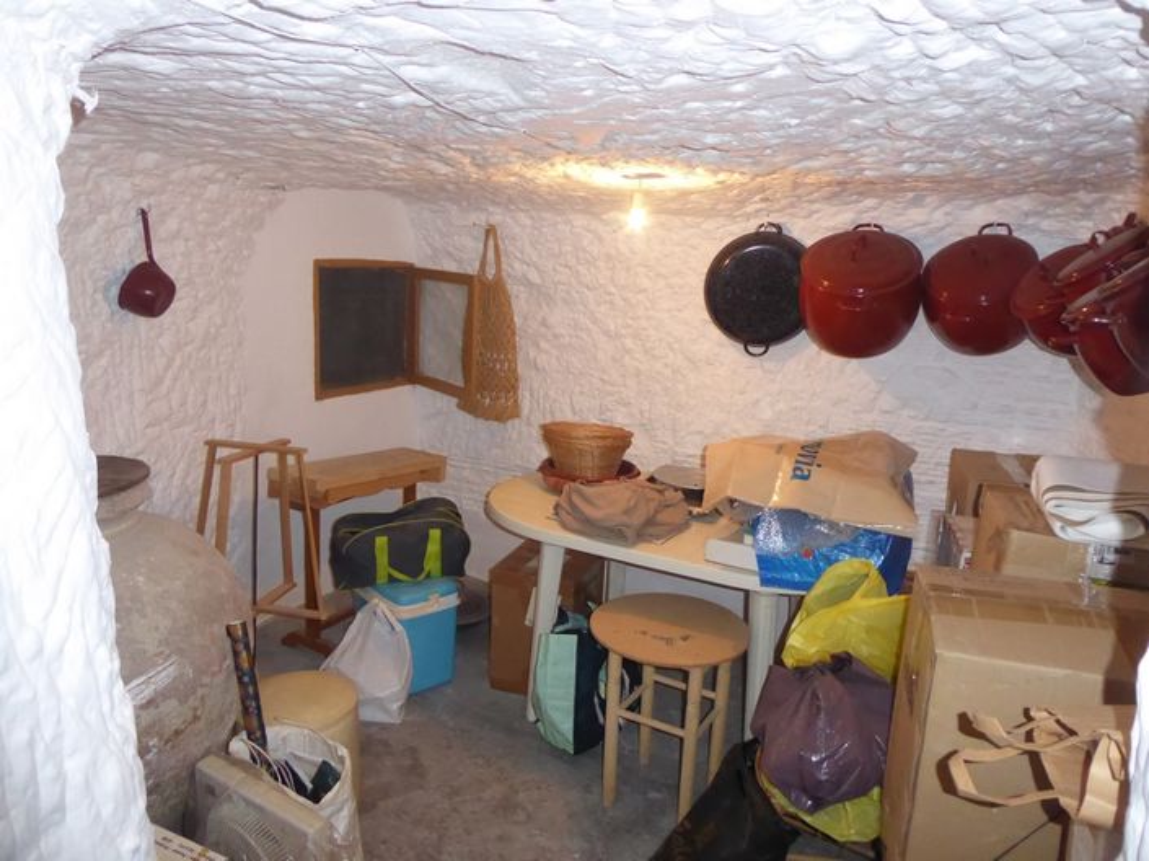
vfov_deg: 54.8
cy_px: 430
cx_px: 574
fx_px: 829
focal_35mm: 25
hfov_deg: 69.4
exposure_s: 1/60
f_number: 3.3
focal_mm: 4.3
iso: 800
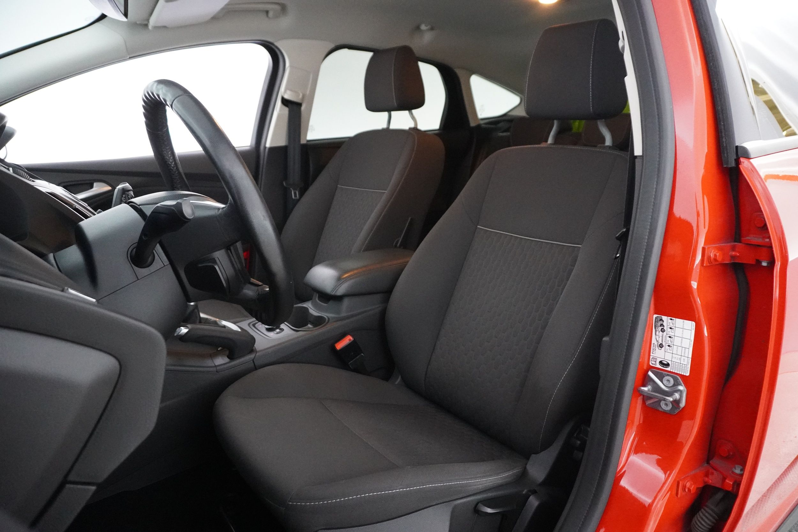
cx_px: 399
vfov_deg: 53.1
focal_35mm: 24
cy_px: 266
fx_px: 532
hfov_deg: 73.7
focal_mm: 16
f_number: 3.5
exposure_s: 1/80
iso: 6400
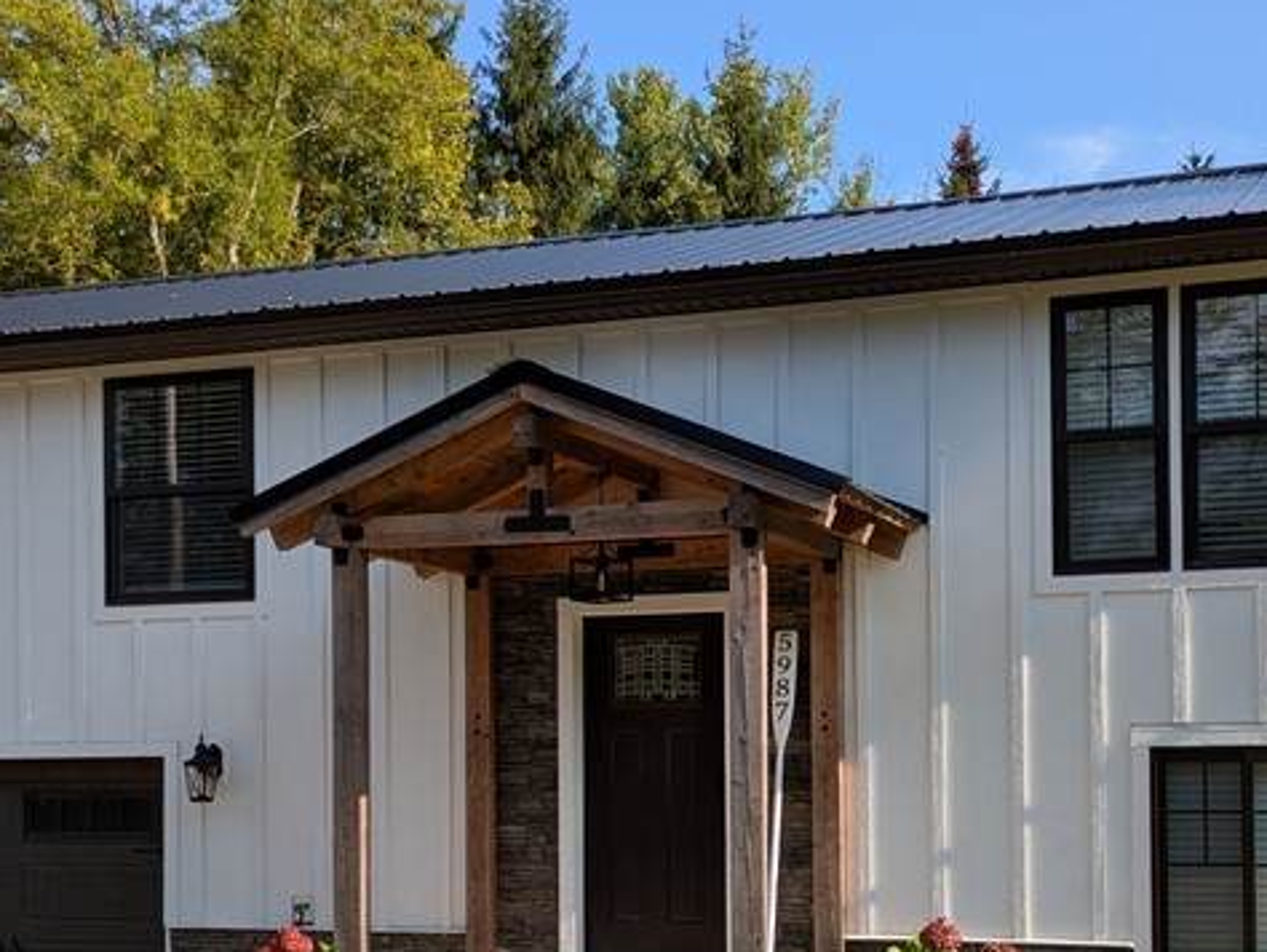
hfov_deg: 35.5
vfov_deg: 26.7
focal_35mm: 54
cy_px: 719
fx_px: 1977
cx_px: 680
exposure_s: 1/1205
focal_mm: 5.43
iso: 47
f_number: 1.89
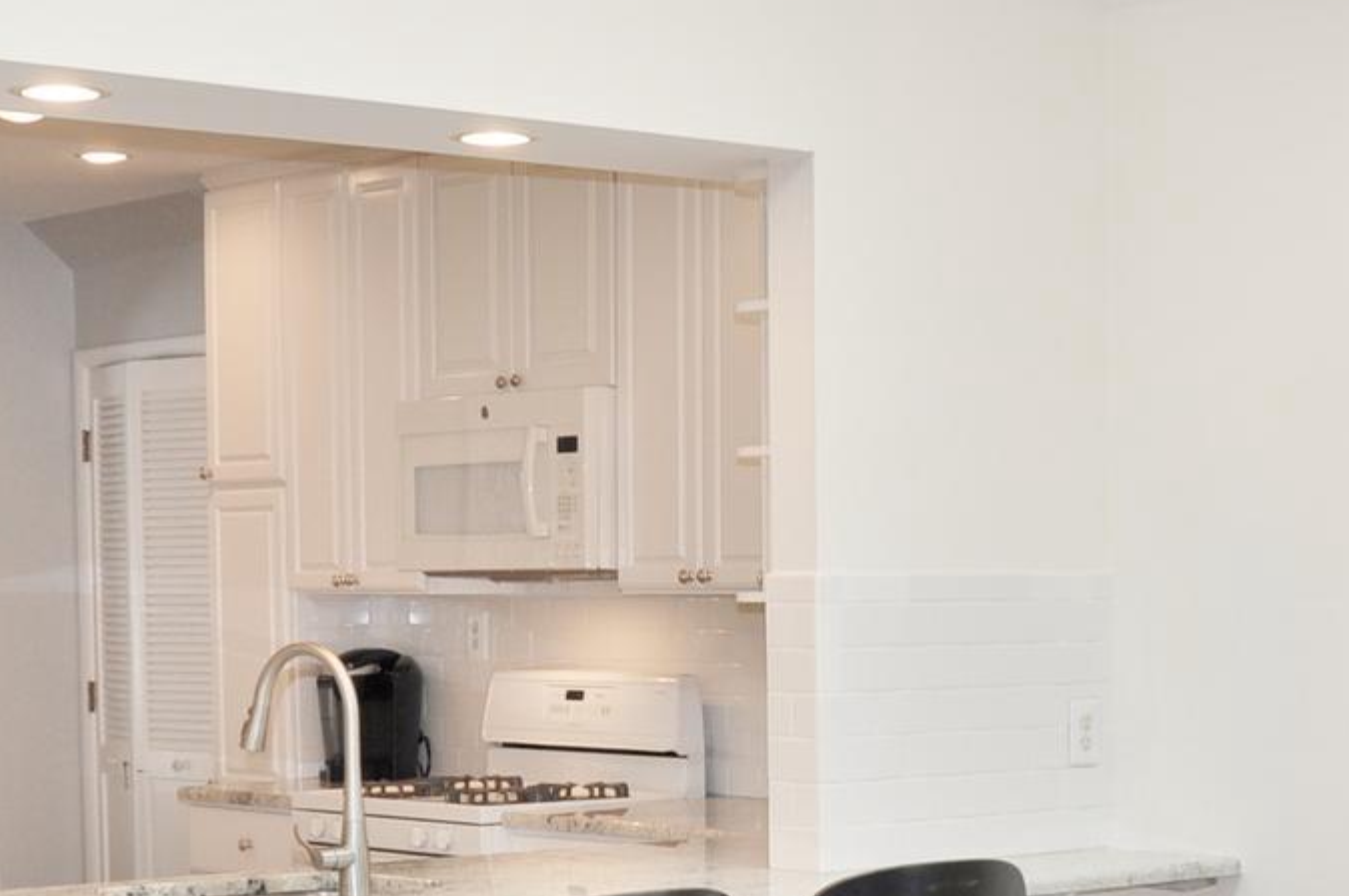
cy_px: 880
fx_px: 3070
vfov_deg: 16.3
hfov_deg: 24.3
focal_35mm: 82
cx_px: 1135
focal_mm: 18
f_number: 5.6
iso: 200
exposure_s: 1/60
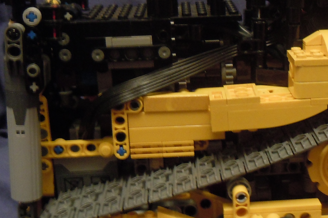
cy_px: 123
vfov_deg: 18.9
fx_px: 656
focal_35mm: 72
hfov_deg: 27.7
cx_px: 240
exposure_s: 1/8
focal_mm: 5.4
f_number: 3.5
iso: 400
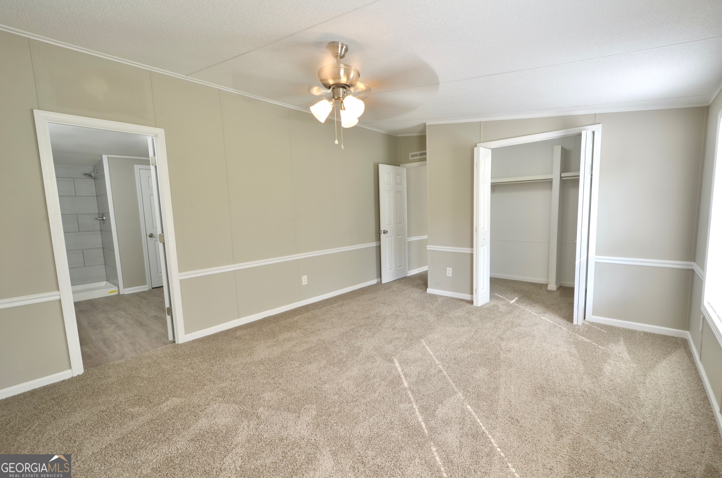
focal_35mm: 15
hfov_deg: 100.5
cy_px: 239
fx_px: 300
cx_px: 361
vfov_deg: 77.1
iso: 100
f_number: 9
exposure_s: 1/10
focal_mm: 10
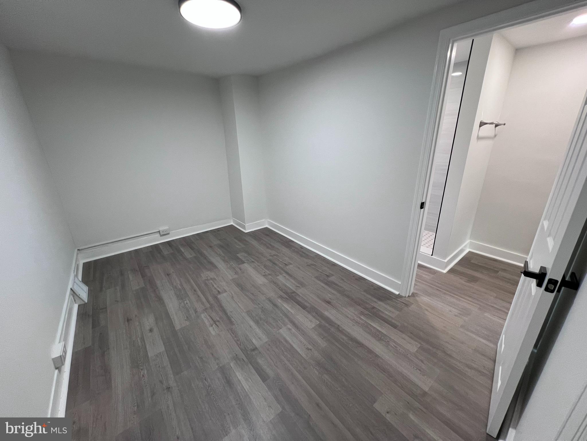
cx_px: 294
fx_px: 220
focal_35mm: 13
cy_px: 220
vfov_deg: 89.9
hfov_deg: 106.2
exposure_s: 1/120
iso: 160
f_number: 1.8
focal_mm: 1.57
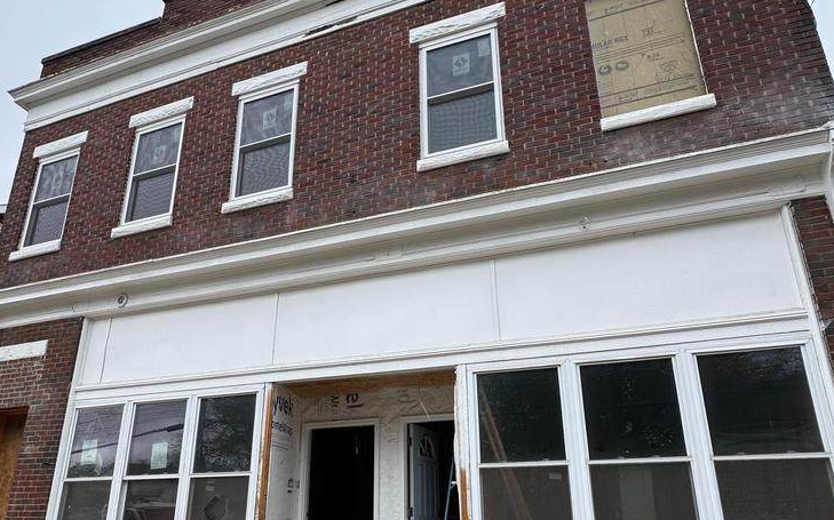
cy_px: 363
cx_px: 413
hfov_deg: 79.7
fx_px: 500
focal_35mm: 22
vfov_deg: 53.5
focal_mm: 2.22
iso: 50
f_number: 2.2
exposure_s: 1/646
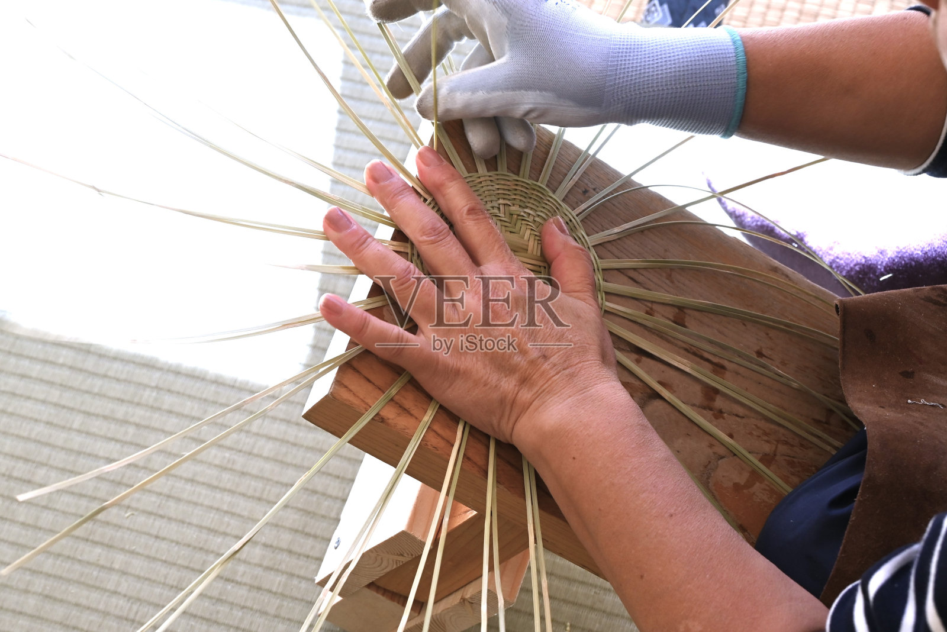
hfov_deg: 33.4
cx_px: 474
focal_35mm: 60
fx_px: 1579
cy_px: 316
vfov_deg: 22.6
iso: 800
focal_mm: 60
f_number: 9
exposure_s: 1/160
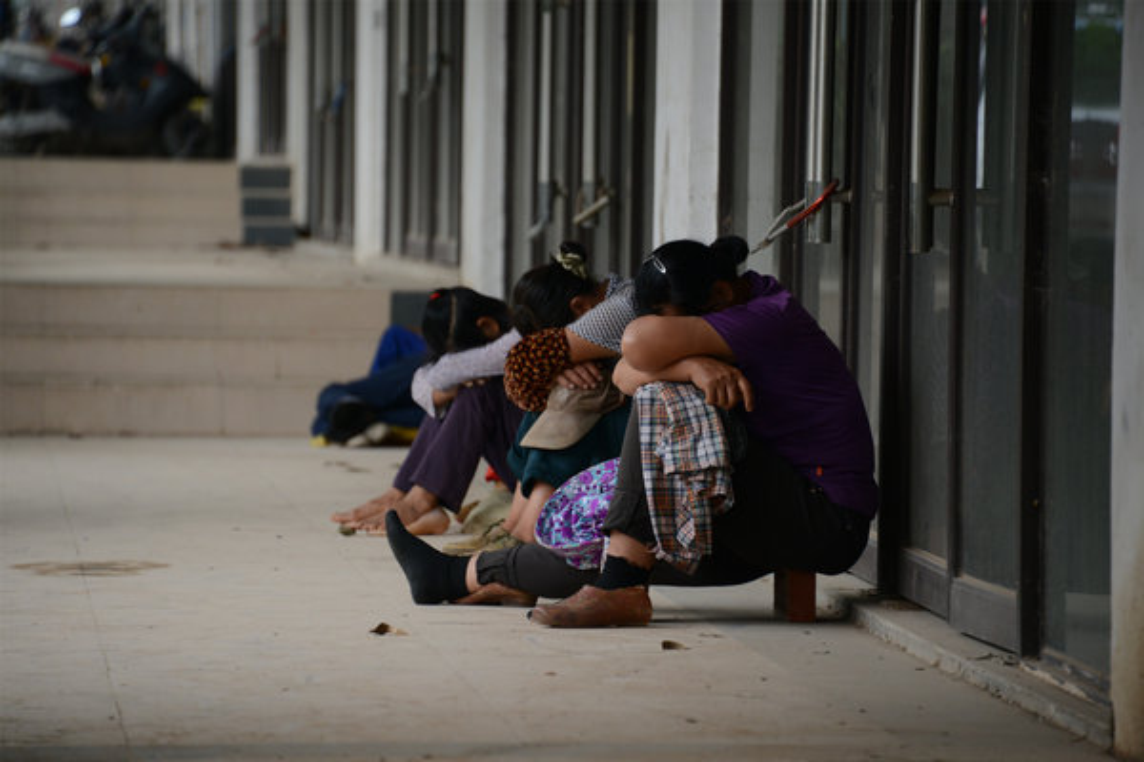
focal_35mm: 250
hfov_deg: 8.2
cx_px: 572
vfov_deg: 5.5
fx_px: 7944
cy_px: 381
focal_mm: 250
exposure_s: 1/320
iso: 1000
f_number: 5.6
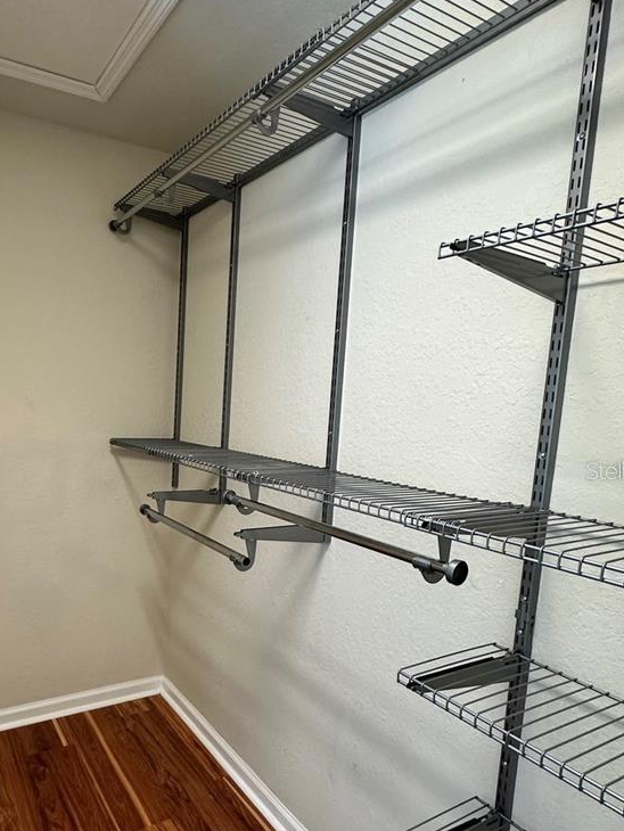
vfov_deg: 73.6
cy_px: 470
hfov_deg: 56.9
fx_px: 552
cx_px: 181
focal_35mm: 23
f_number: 2.2
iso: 200
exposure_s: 1/60
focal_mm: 2.22
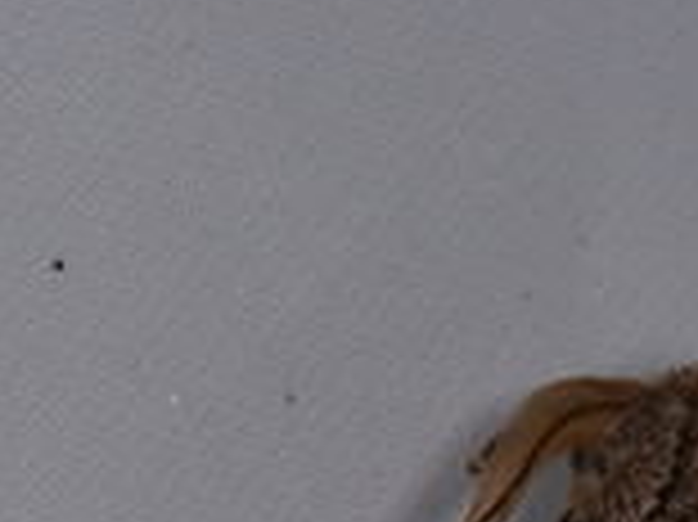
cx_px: 766
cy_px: 783
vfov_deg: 2.4
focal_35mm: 626
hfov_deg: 3.2
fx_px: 12622
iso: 100
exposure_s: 1/60
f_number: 22
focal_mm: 85
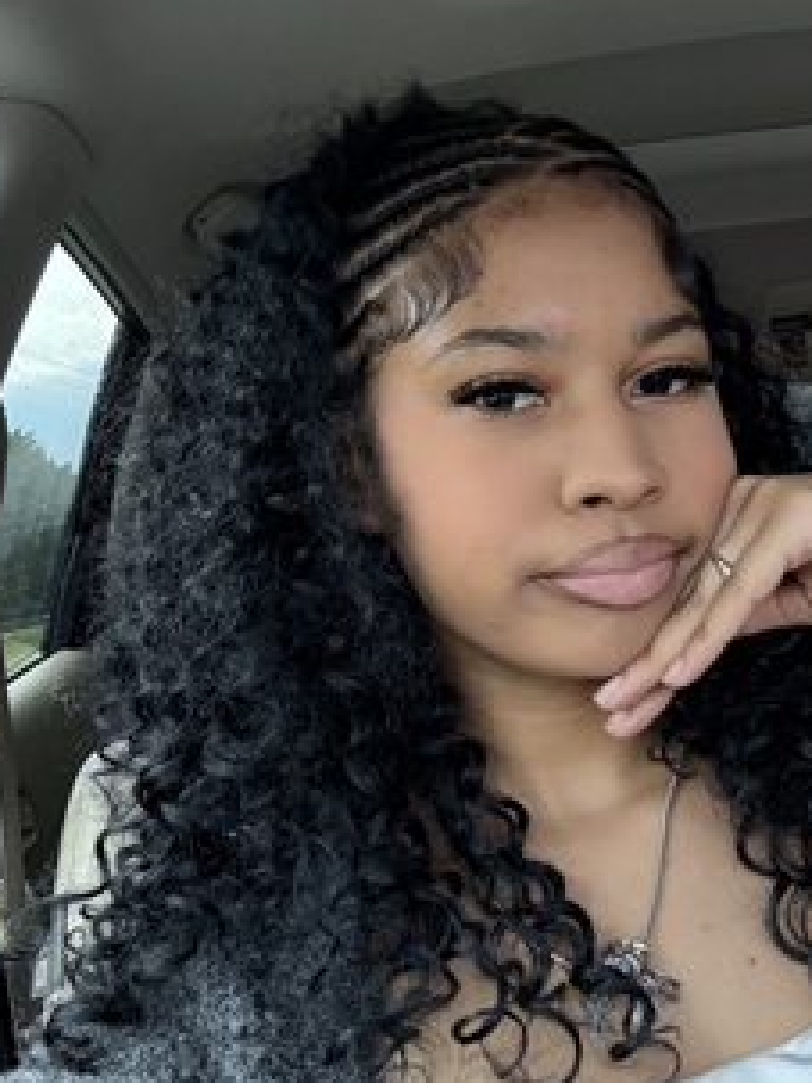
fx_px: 1189
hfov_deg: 37.2
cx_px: 563
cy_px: 568
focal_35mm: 38
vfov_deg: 49.0
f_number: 1.9
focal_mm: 2.69
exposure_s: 1/83
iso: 80
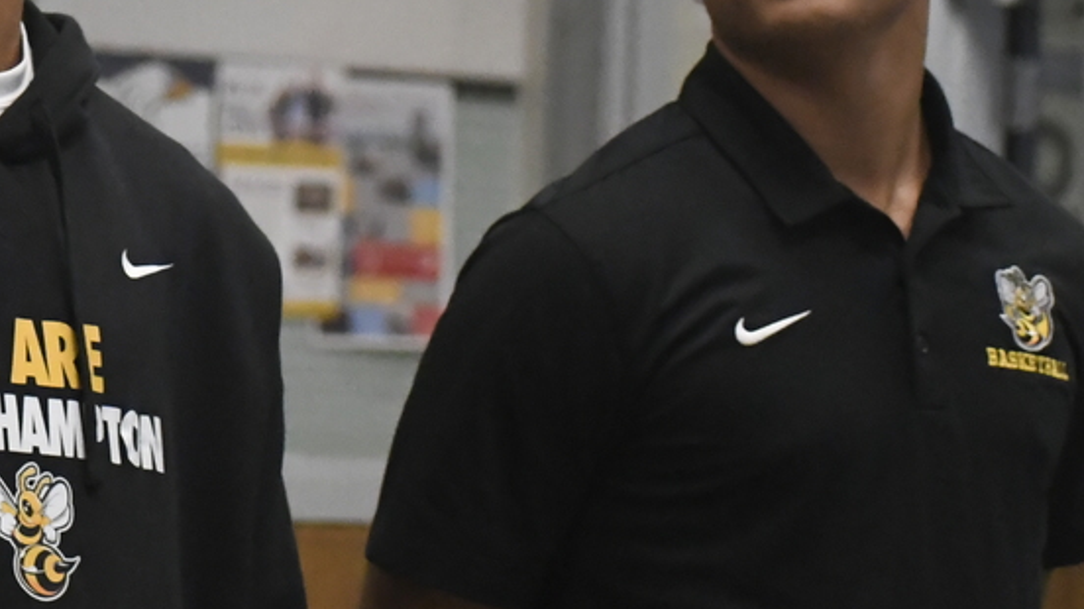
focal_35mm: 299
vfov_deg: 4.1
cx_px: -318
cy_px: 136
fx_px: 8591
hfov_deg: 7.1
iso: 8000
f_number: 4.5
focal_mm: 70
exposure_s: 1/500
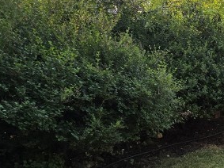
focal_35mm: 47
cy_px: 168
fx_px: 304
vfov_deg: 28.9
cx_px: 306
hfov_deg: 30.1
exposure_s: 1/1252
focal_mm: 2.2
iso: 50
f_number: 2.2
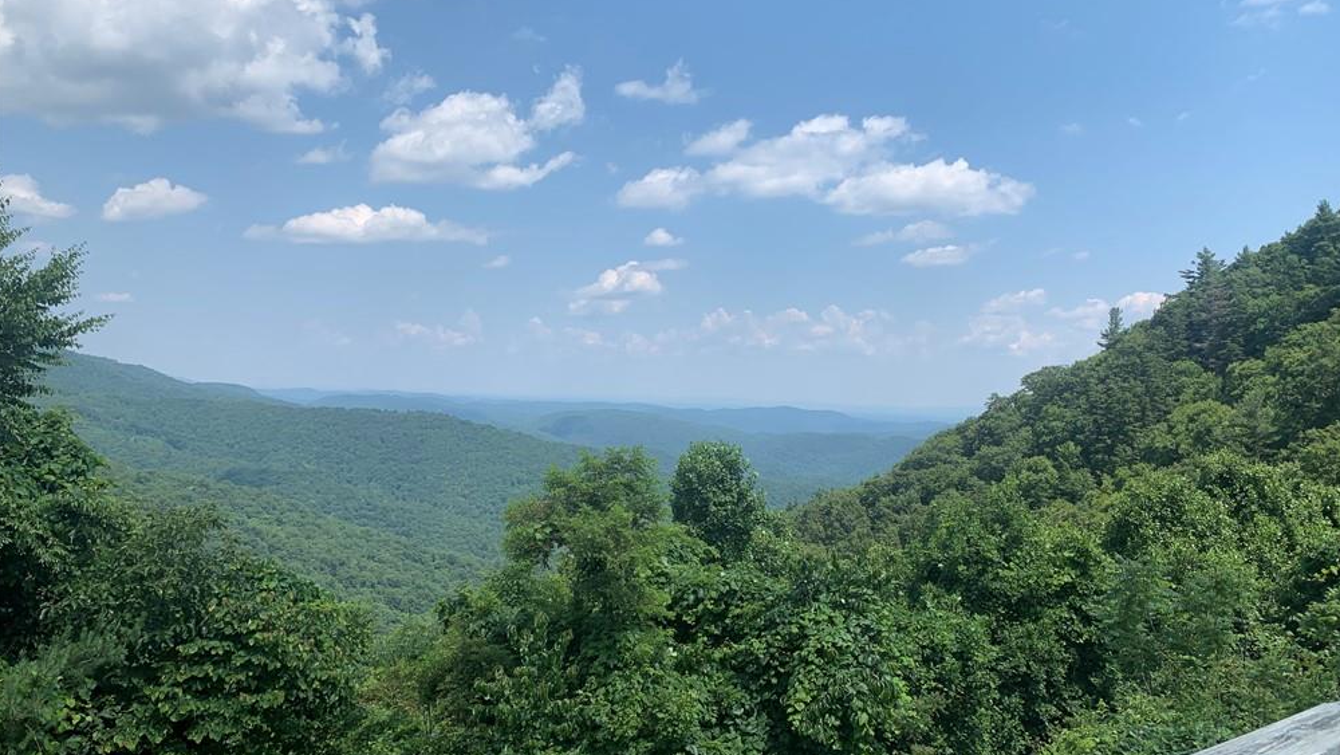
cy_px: 355
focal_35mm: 29
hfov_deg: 66.1
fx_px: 1031
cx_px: 679
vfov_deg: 40.2
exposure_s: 1/2545
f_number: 1.8
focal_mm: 4.25
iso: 25
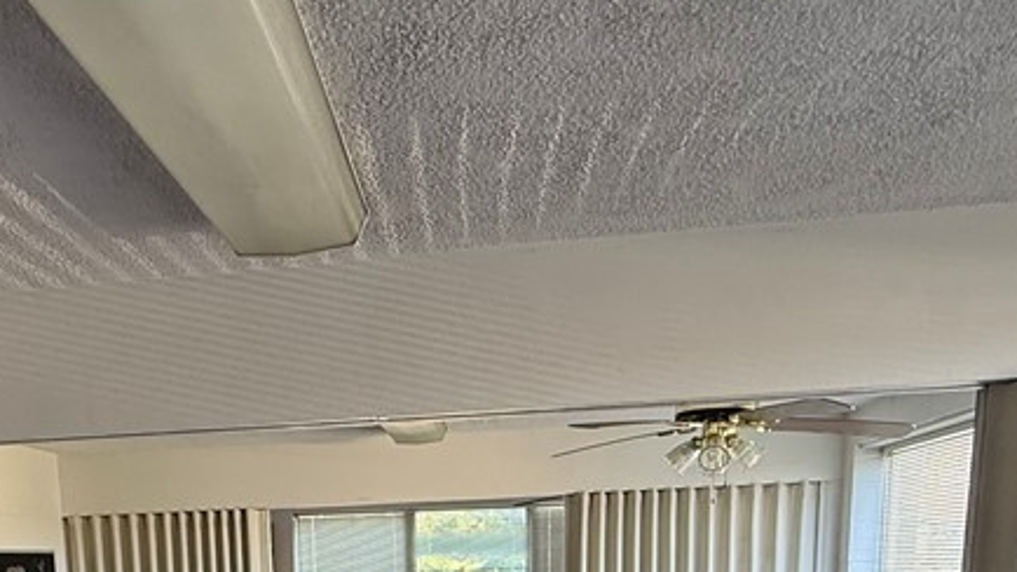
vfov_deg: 27.9
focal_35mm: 36
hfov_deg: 54.2
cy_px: 720
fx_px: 971
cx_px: 340
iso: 200
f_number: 2.2
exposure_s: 1/99
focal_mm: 2.22
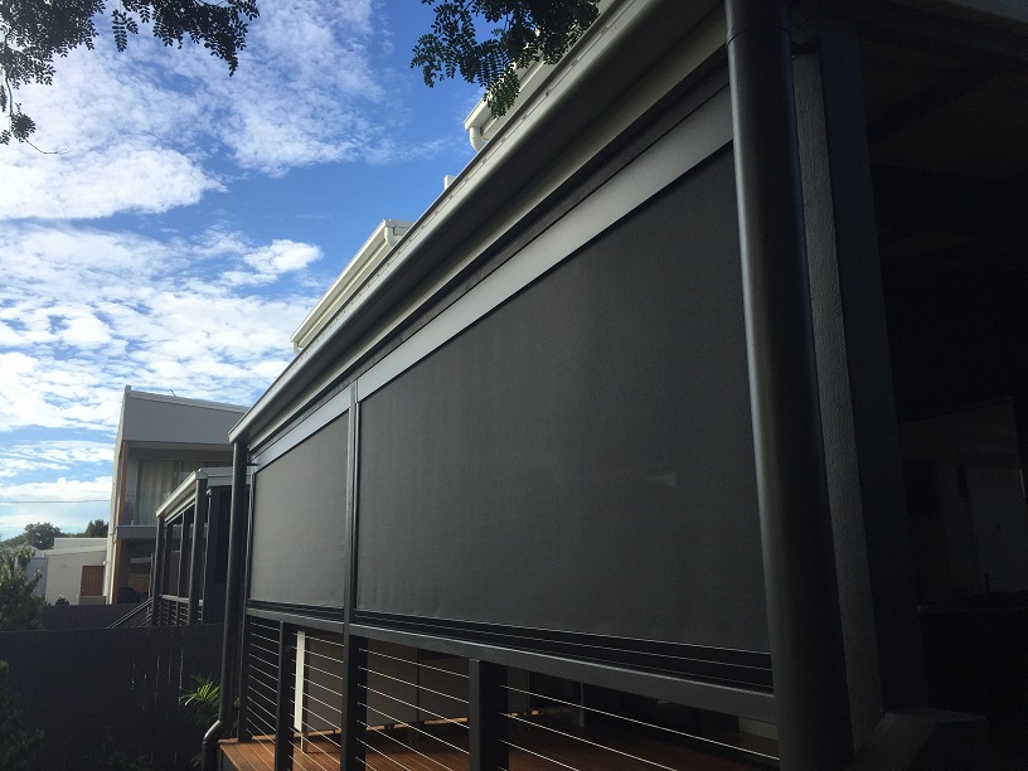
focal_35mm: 29
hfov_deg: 61.7
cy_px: 386
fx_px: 861
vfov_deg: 48.2
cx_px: 514
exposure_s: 1/1041
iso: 32
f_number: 2.2
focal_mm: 4.15
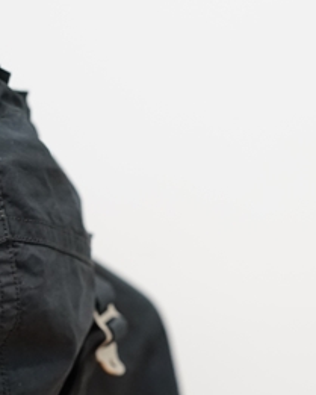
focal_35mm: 158
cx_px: 133
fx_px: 1846
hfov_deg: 9.8
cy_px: 250
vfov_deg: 12.2
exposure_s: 1/60
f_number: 4
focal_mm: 55
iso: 1250
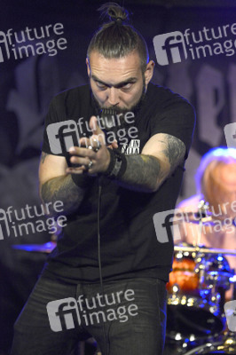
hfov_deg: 12.4
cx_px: 118
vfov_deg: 18.6
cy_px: 178
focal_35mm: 110
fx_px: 1083
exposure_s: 1/200
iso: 4000
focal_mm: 110
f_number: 2.8
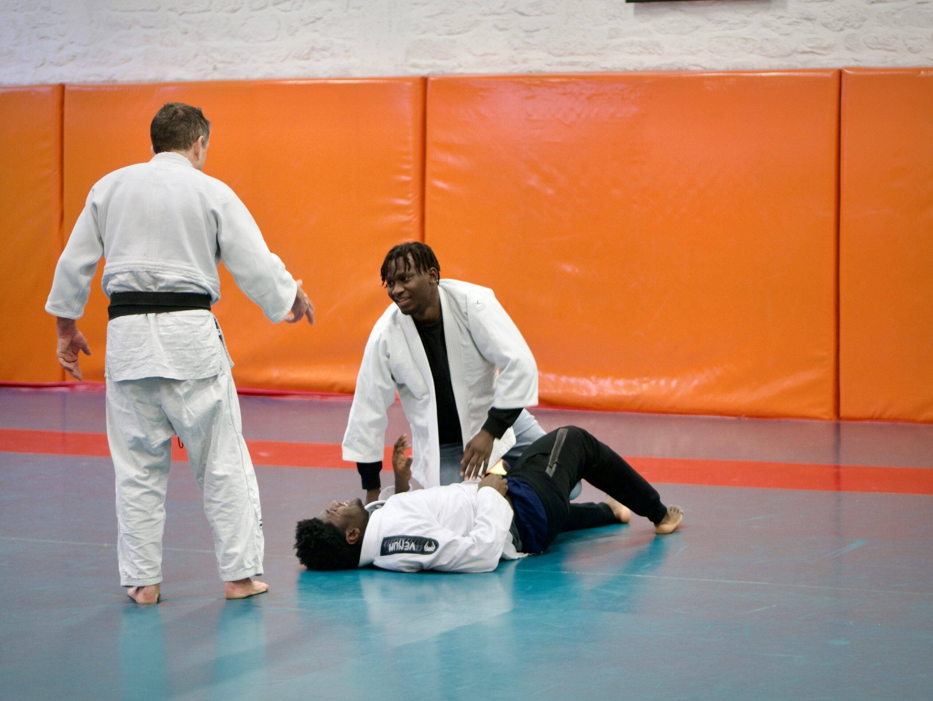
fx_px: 2319
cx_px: 466
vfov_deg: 17.2
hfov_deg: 22.7
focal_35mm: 86
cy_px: 350
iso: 200
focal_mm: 43
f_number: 1.7
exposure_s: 1/160
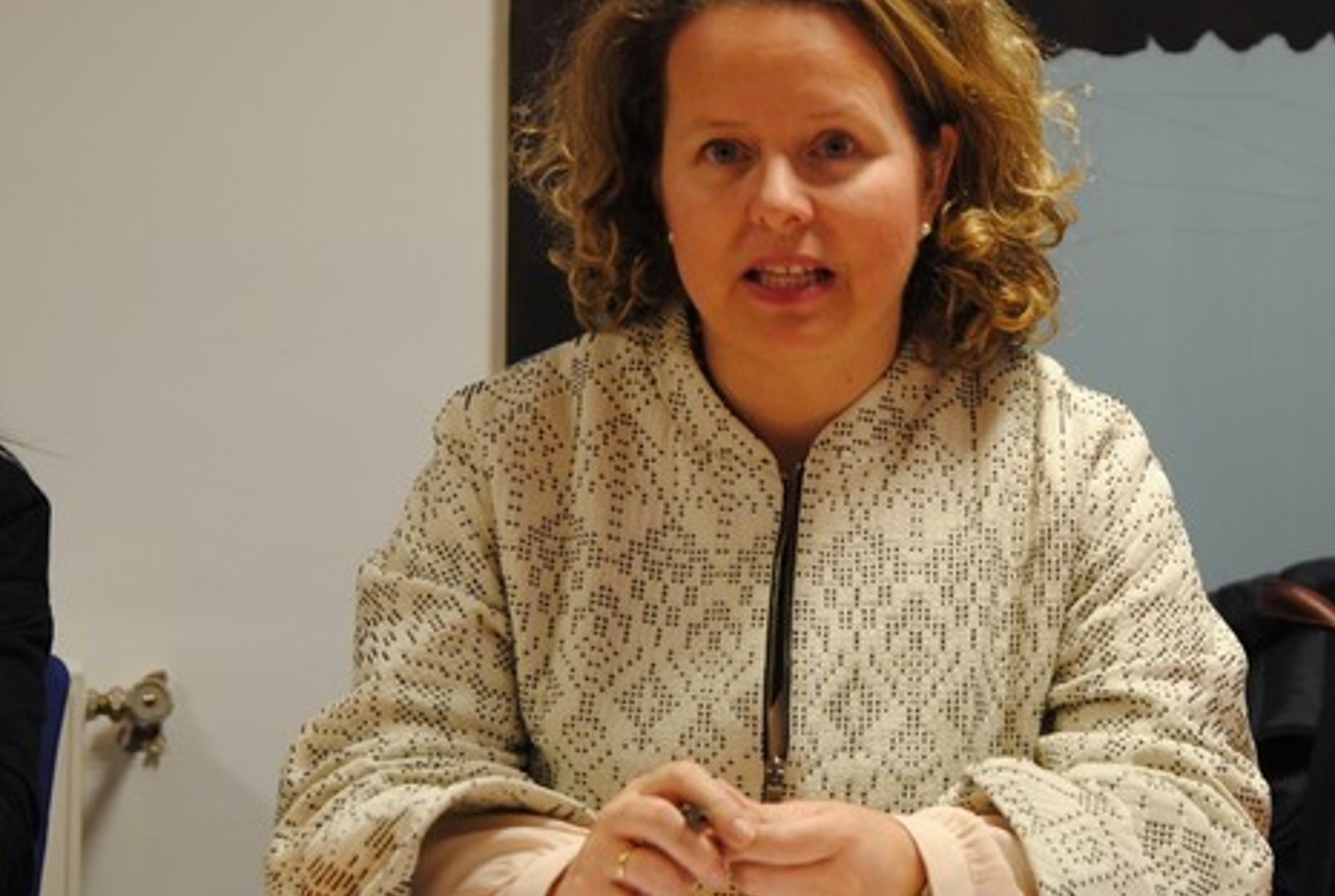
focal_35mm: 129
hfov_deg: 15.8
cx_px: 968
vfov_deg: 10.7
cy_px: 370
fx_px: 4793
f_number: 2.8
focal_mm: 50
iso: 200
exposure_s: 1/30
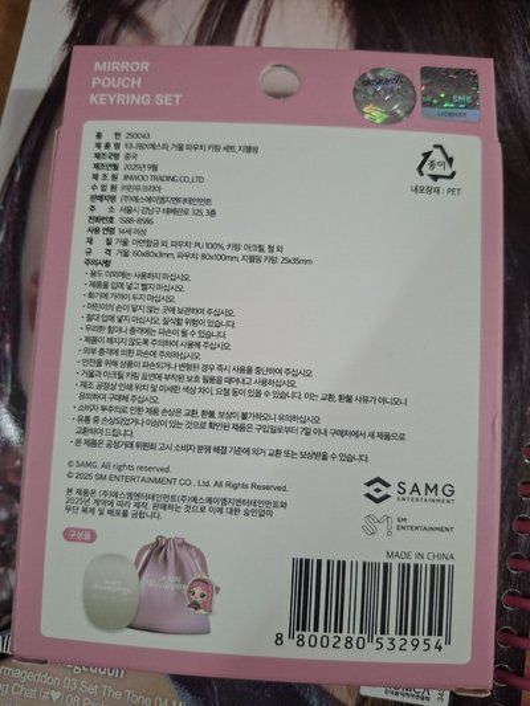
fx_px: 510
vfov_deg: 69.4
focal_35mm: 25
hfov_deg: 54.9
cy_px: 353
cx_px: 265
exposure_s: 1/60
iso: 160
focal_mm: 4.69
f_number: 1.8
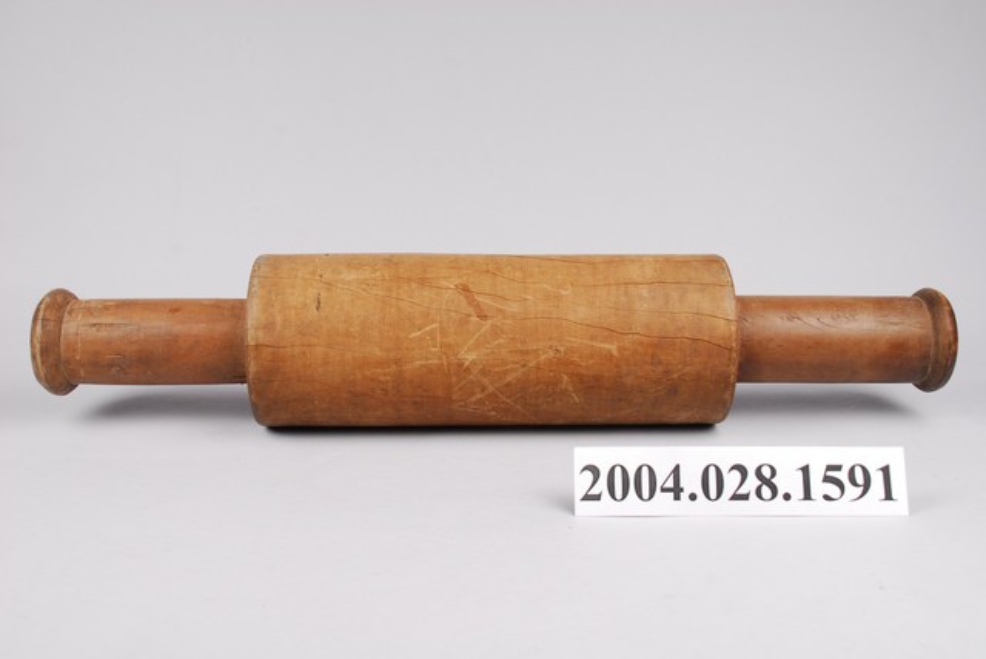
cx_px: 493
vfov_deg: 32.0
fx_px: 1151
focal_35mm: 42
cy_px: 330
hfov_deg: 46.4
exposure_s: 1/125
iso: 100
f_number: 11
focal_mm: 28
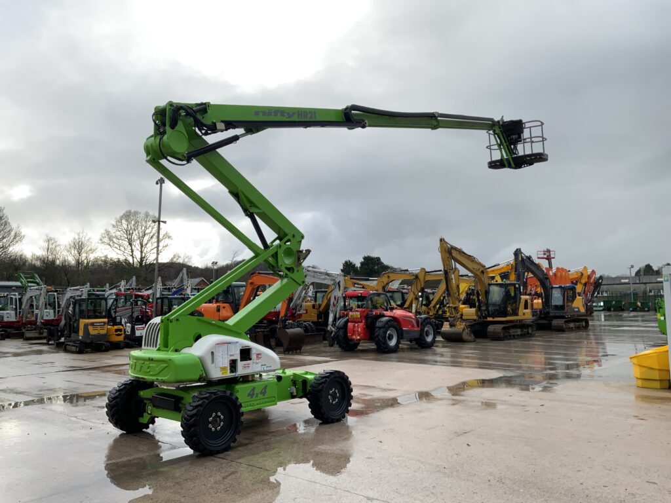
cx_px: 336
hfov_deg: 61.7
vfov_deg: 48.2
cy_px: 252
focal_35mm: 29
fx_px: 562
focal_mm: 3
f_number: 1.8
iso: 16
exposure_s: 1/141
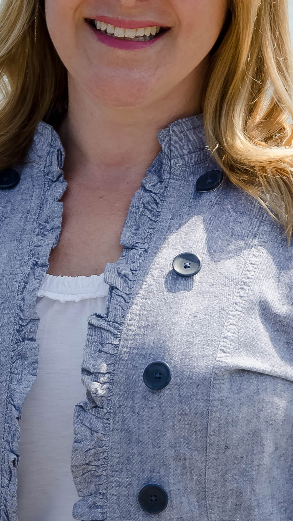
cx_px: 140
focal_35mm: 253
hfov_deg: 4.8
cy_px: 194
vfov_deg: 8.5
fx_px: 3496
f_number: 8
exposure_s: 1/250
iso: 125
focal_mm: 75
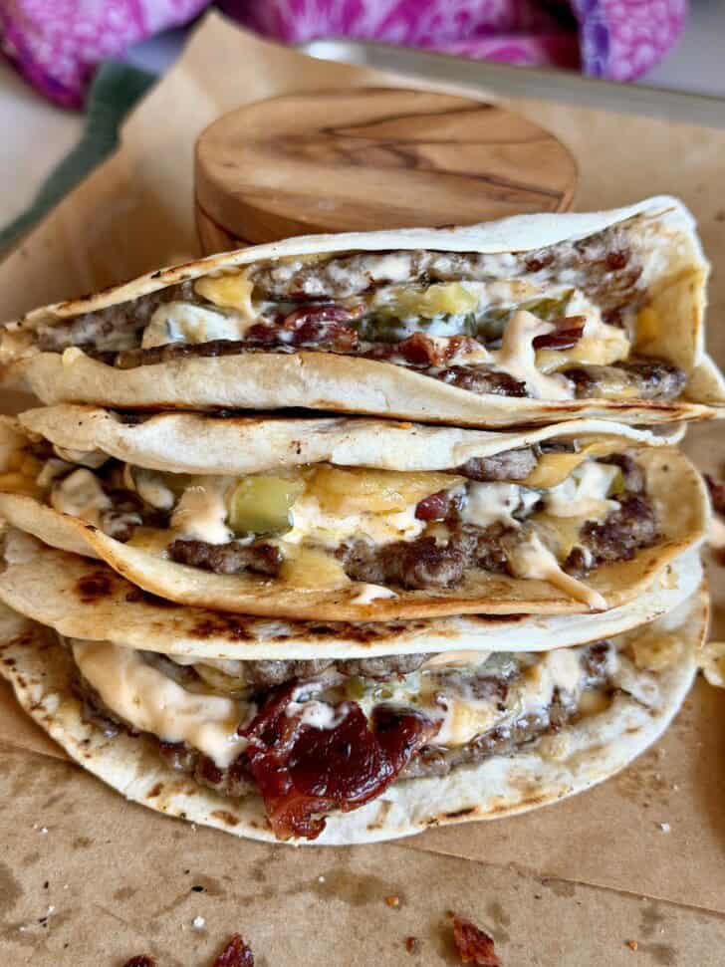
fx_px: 1341
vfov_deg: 39.7
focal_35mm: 48
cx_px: 362
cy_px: 484
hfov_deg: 30.3
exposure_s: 1/60
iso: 100
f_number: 1.8
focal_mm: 6.8
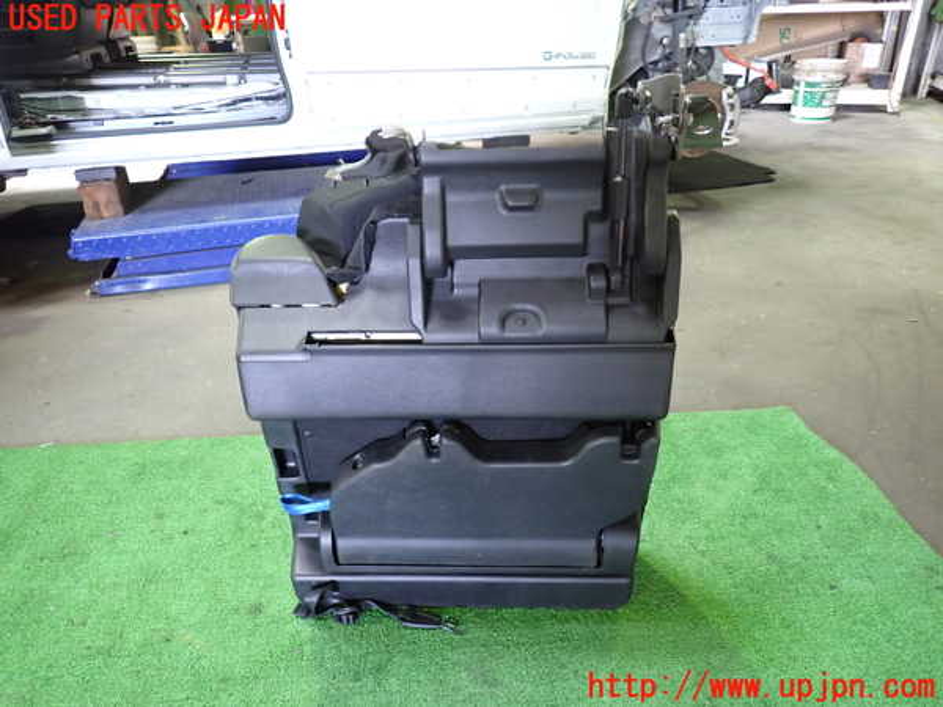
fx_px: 681
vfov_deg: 54.9
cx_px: 472
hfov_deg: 69.4
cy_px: 354
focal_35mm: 25
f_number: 2
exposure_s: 1/30
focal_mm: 4.5
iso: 400
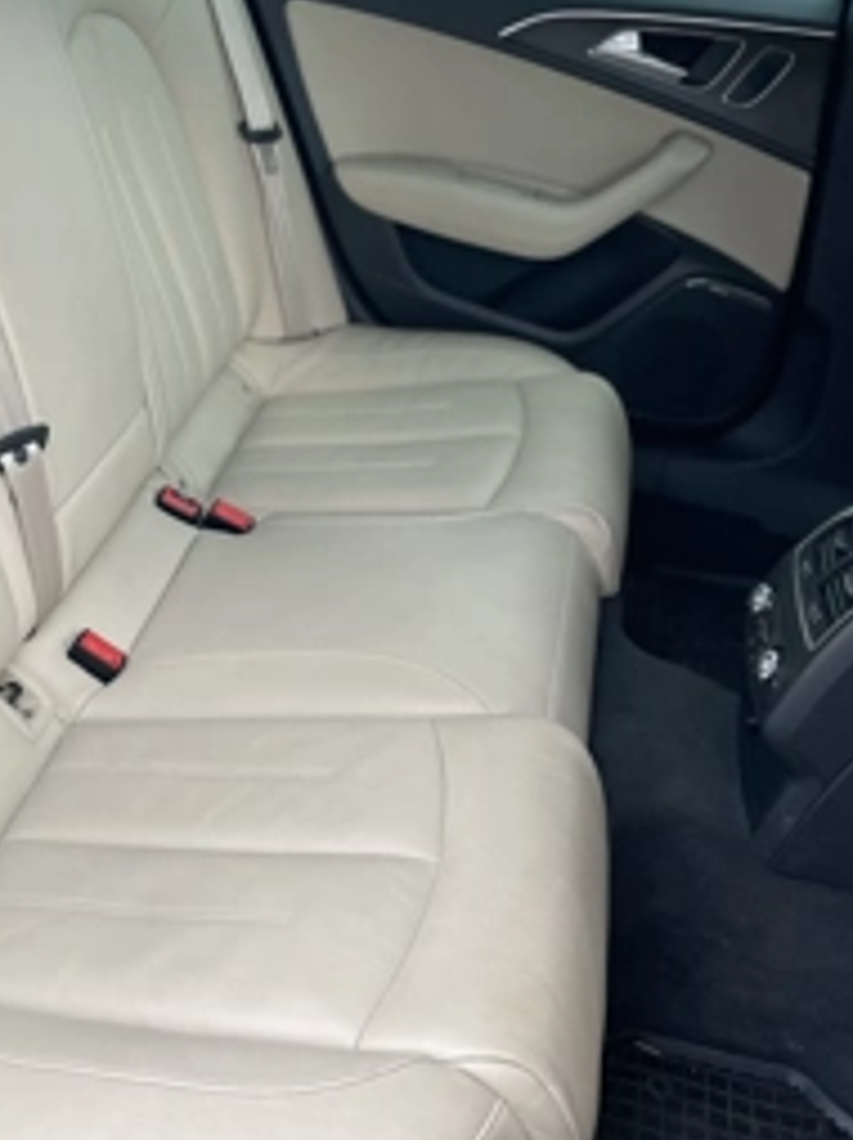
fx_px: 1349
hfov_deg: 34.6
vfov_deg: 45.8
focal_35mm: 41
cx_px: 247
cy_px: 552
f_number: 1.6
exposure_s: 1/302
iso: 40
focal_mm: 4.2
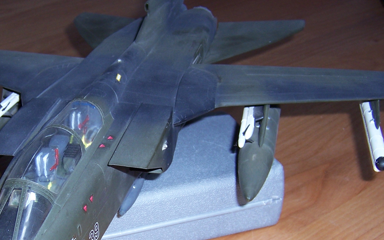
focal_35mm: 60
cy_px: 188
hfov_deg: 33.5
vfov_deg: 21.4
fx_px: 628
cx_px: 109
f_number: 2.8
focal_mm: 5.5
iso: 80
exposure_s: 1/60
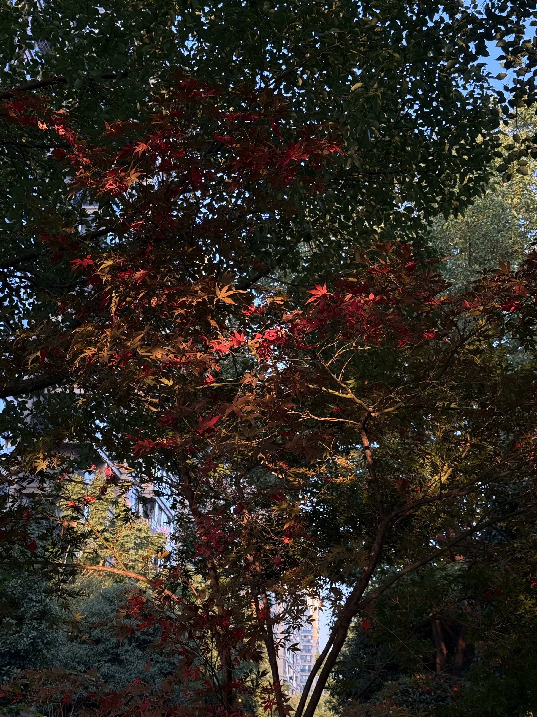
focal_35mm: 48
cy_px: 358
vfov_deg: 39.7
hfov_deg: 30.3
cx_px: 268
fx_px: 993
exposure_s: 1/238
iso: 80
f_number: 1.78
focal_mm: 6.76
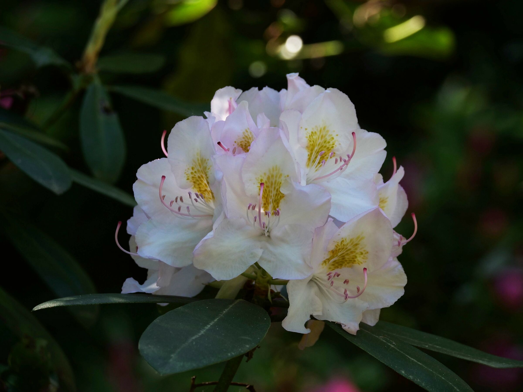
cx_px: 262
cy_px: 196
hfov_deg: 5.0
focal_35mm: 400
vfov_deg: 3.7
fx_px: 6043
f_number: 8
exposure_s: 1/250
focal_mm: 200
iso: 800
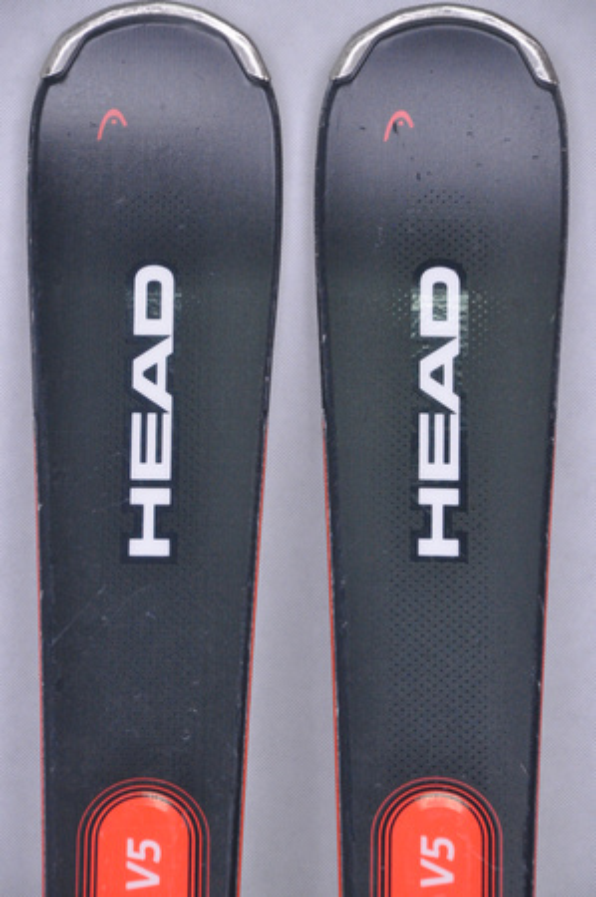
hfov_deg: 8.7
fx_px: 3920
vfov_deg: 13.1
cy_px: 448
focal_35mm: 158
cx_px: 298
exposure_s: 1/125
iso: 3200
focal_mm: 105
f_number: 8
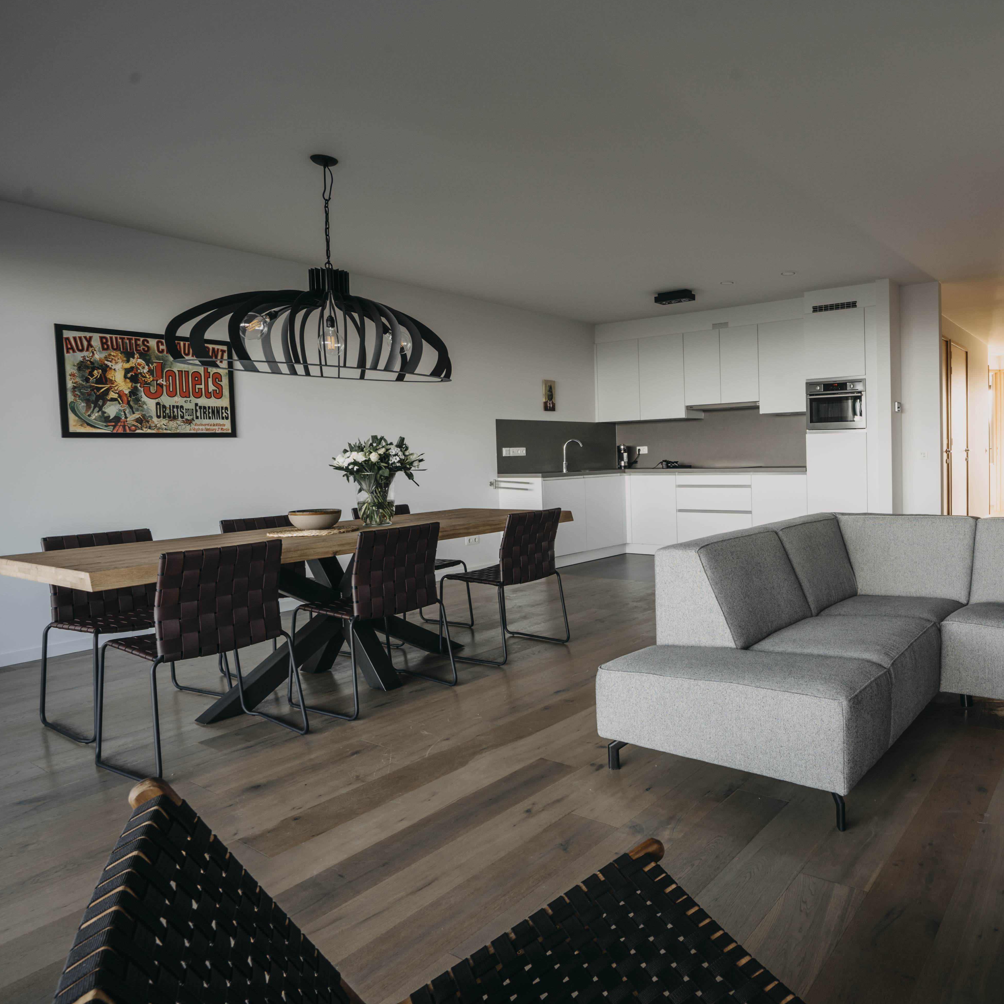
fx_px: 689
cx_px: 733
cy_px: 501
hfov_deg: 68.2
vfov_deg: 72.1
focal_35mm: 21
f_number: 10
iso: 200
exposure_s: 1/6
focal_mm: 16
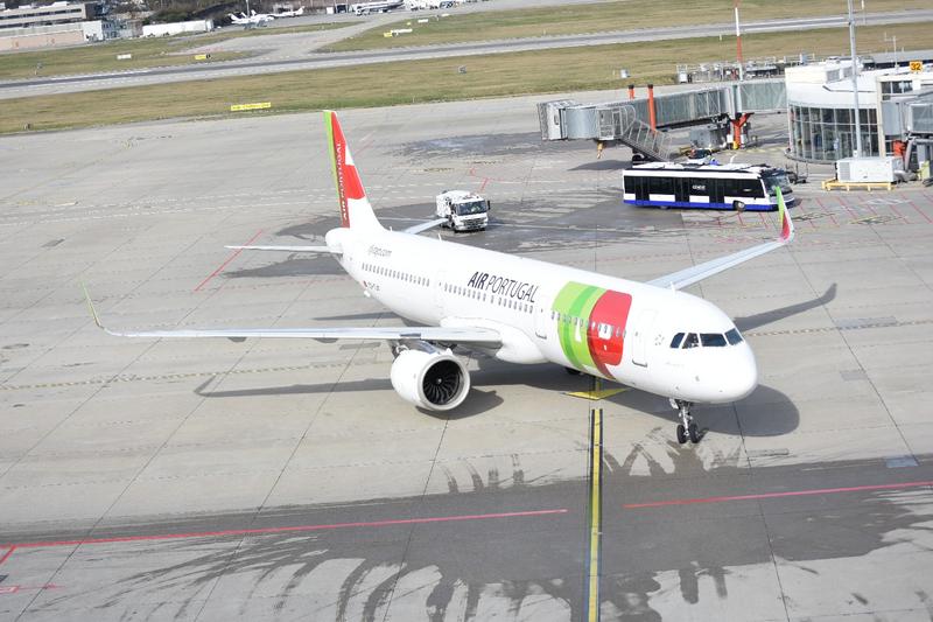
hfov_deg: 24.6
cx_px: 466
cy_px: 311
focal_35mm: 82
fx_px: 2138
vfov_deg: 16.5
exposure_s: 1/1000
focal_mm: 55
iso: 200
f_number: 6.3
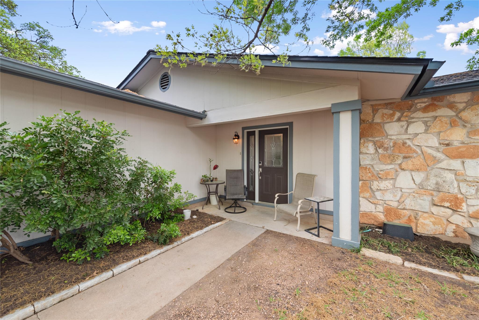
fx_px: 186
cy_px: 160
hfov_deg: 104.2
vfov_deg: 81.2
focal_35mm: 14
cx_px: 240
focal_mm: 14
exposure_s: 1/25
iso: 400
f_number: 8
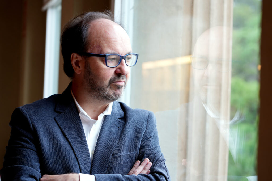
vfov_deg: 15.2
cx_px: 136
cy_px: 90
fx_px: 679
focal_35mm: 90
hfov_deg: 22.6
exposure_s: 1/125
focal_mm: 90
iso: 500
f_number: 4
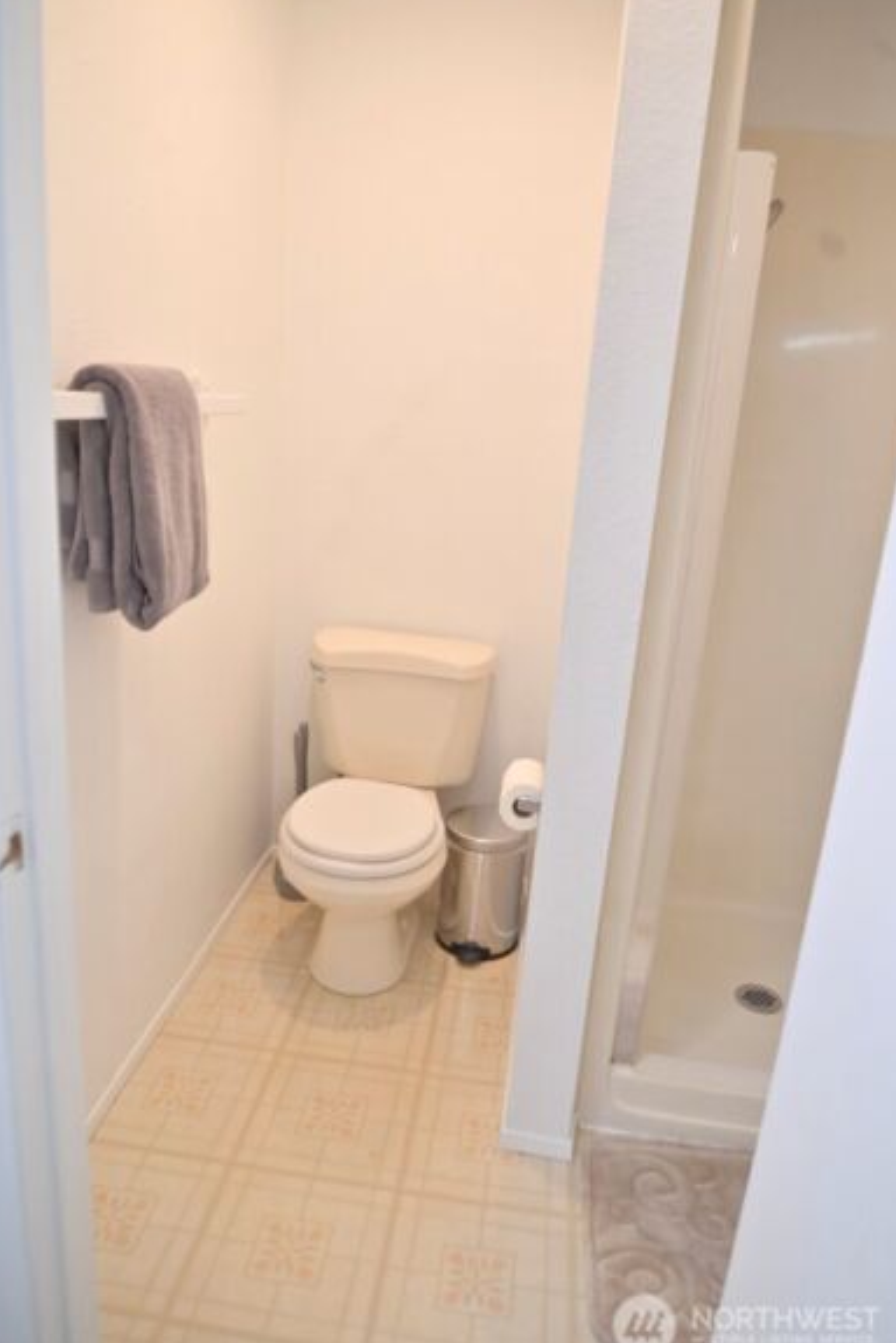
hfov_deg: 51.3
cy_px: 672
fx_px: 933
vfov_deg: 71.5
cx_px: 443
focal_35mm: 25
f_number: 3.5
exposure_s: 1/250
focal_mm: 24
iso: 1600
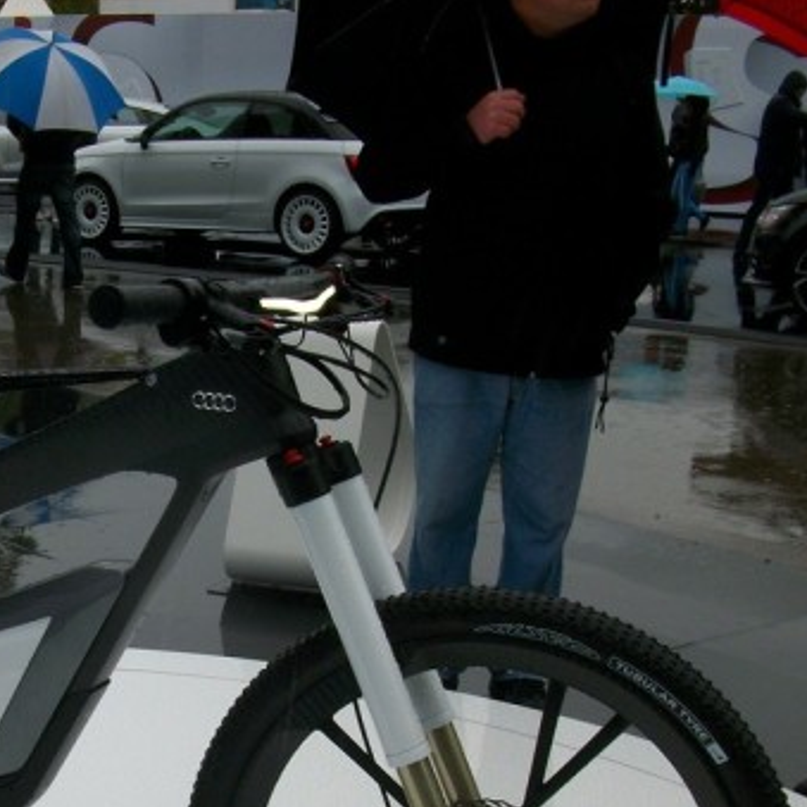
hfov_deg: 23.8
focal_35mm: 71
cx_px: 124
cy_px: 705
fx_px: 1873
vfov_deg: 23.7
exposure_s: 1/167
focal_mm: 5.7
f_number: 5.5
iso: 80
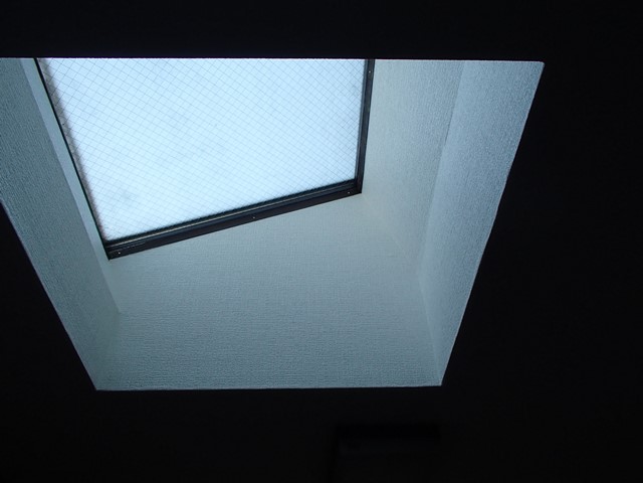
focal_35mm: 28
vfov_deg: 49.7
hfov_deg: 63.4
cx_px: 322
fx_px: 520
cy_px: 242
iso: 200
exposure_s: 1/60
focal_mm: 5
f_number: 3.9
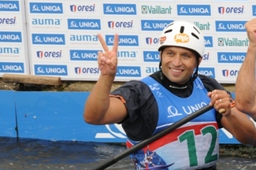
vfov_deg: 2.7
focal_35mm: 502
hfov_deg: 4.1
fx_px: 3566
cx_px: 243
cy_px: 129
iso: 400
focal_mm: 170
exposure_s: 1/250
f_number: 11
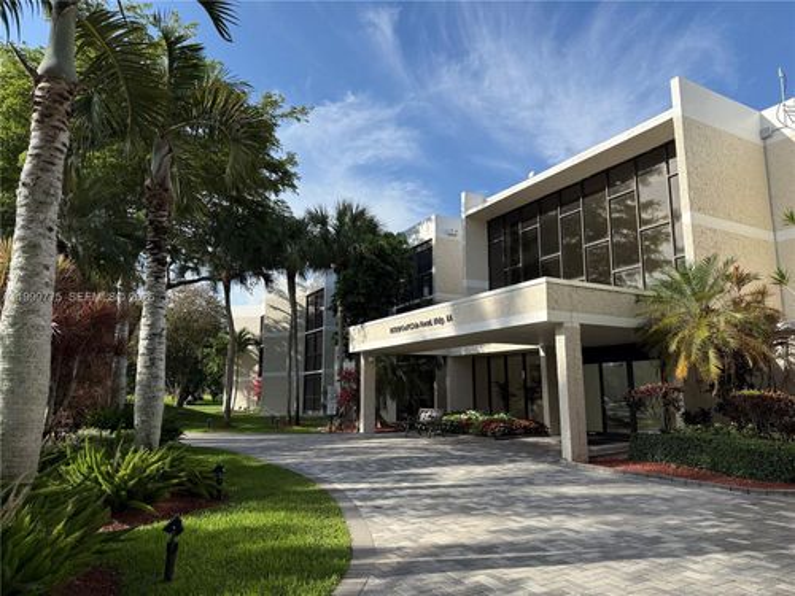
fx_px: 551
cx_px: 398
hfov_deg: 71.6
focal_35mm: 24
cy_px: 298
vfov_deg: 56.8
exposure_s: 1/3425
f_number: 1.78
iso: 80
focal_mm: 6.76
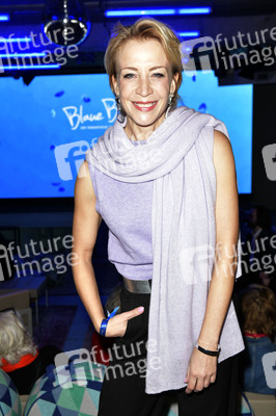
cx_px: 138
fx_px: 438
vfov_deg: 50.7
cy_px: 208
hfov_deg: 35.0
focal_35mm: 38
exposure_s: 1/200
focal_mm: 38
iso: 2000
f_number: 5.6
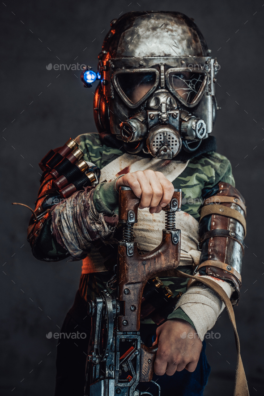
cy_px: 198
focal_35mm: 75
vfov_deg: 27.0
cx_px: 132
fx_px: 825
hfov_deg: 18.2
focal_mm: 75
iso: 160
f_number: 6.3
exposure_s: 1/160
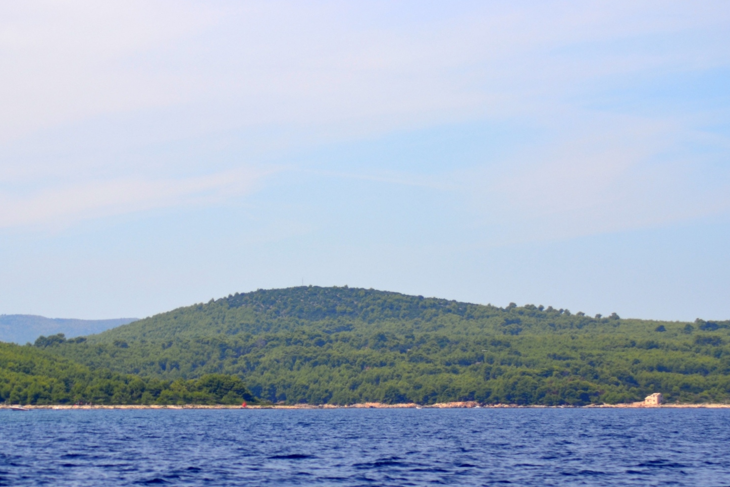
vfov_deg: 9.8
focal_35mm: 141
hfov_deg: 14.6
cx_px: 303
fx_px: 2852
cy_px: 296
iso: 100
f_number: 5.6
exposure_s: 1/500
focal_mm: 75
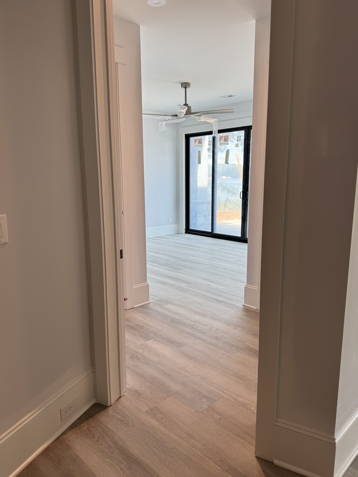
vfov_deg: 69.4
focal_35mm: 25
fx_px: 345
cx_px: 182
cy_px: 237
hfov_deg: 54.9
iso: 80
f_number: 1.78
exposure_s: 1/148
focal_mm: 6.76
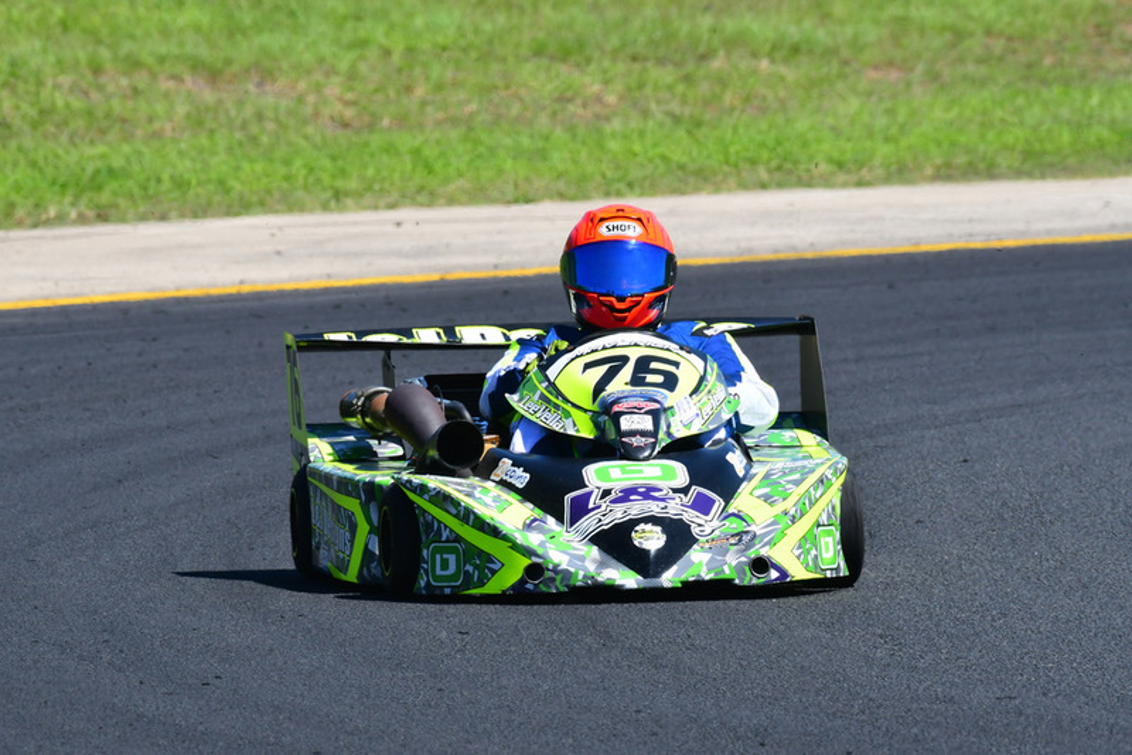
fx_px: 21703
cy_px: 378
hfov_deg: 3.0
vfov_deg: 2.0
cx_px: 566
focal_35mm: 690
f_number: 11
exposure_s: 1/640
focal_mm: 460
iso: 500
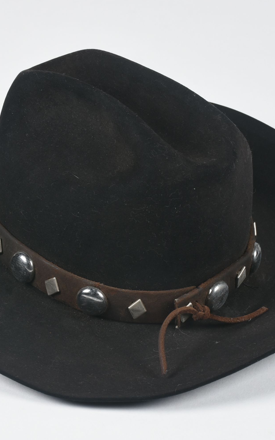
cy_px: 220
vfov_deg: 12.1
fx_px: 2072
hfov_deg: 7.6
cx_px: 131
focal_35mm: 173
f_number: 14
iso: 200
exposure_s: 1/125
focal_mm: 75
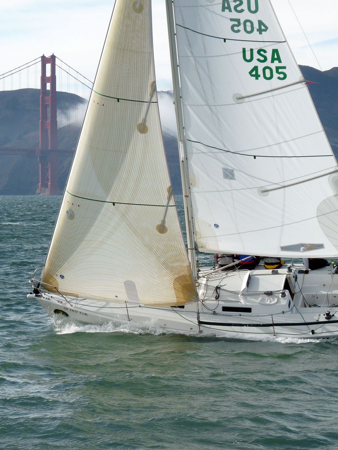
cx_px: 228
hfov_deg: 7.8
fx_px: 2474
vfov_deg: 10.4
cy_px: 225
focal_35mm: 190
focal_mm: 25.2
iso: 100
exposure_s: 1/1000
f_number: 4.5
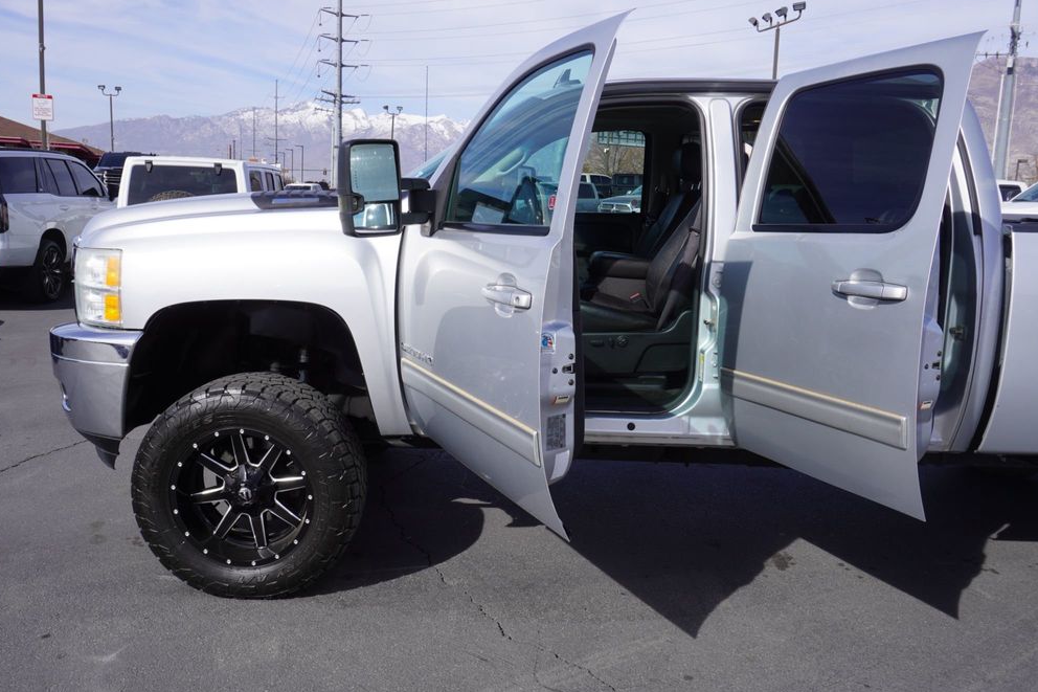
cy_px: 341
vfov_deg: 42.3
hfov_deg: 60.3
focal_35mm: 31
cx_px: 512
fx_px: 894
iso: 100
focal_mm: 20
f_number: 10
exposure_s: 1/160
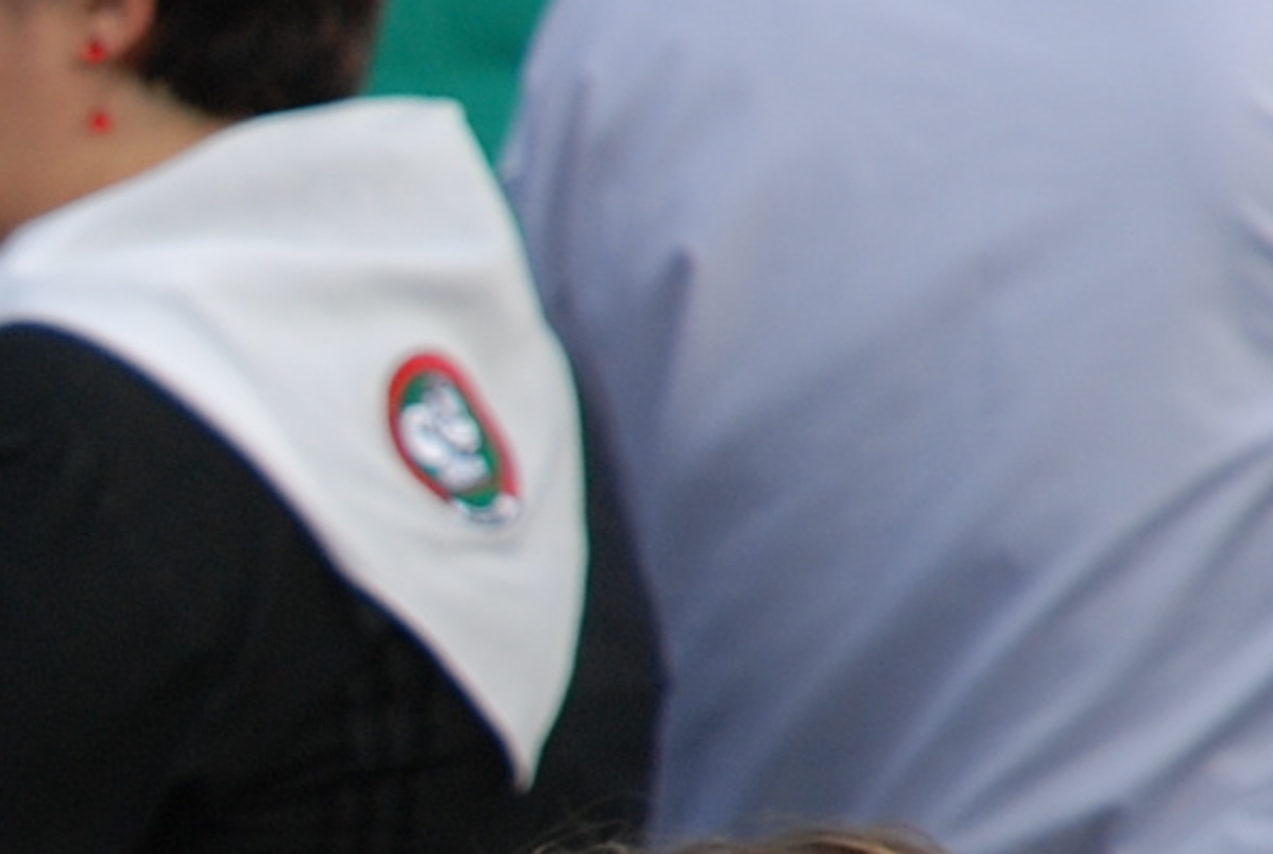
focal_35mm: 985
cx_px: -1245
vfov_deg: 1.4
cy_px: 1002
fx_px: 34906
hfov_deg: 2.1
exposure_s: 1/125
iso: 250
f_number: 5.6
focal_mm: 135
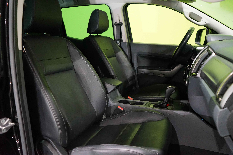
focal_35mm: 29
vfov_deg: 45.0
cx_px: 116
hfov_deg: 63.7
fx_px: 188
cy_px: 78
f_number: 3.5
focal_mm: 29
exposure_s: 1/125
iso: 6400
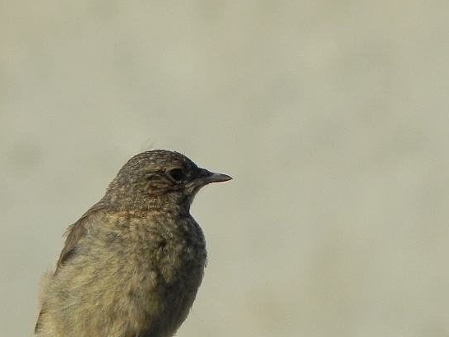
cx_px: 166
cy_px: 227
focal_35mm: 1271
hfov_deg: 1.6
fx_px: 16493
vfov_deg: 1.2
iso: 160
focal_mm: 120
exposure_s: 1/469
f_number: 7.1
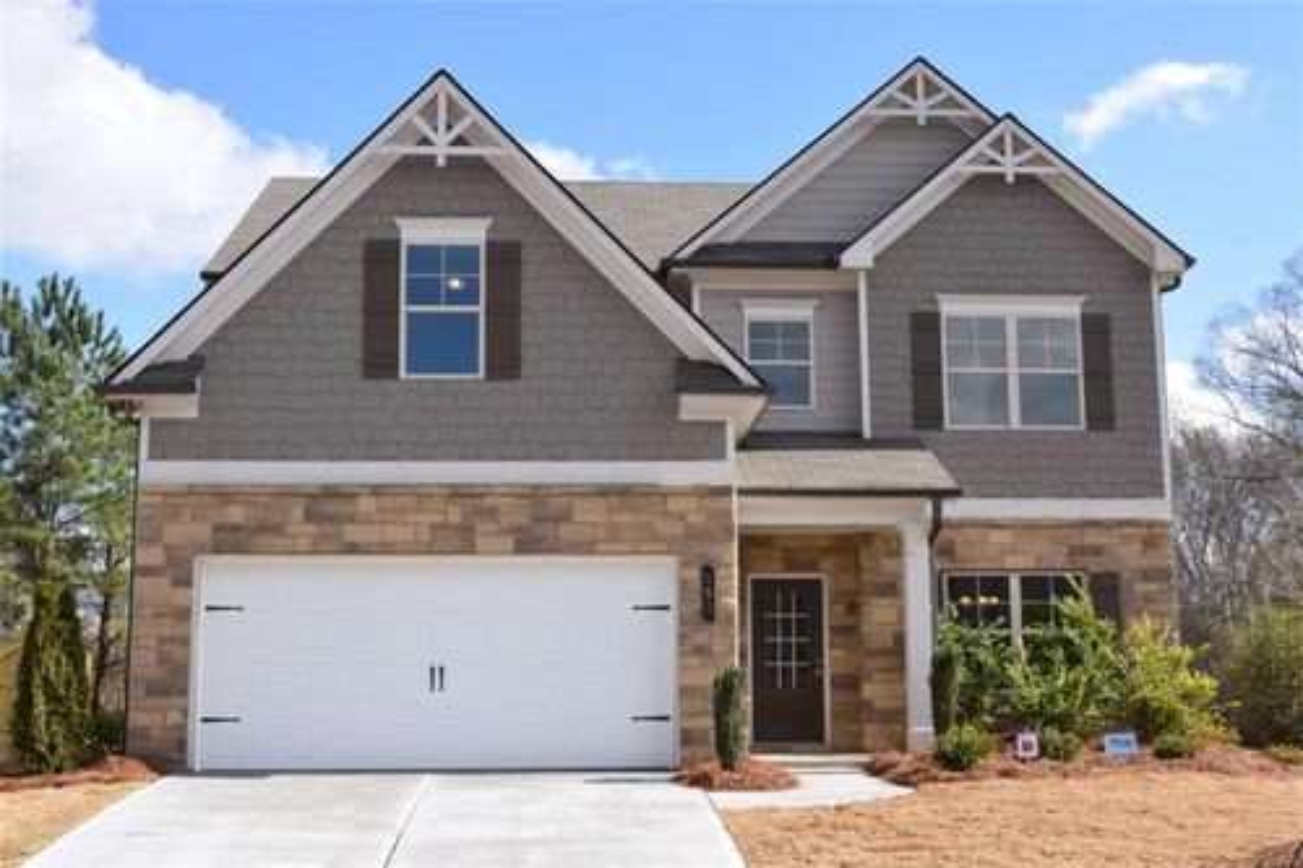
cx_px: 652
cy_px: 434
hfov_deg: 42.3
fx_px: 1682
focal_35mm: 46
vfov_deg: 28.9
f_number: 9
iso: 200
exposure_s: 1/320
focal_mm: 31
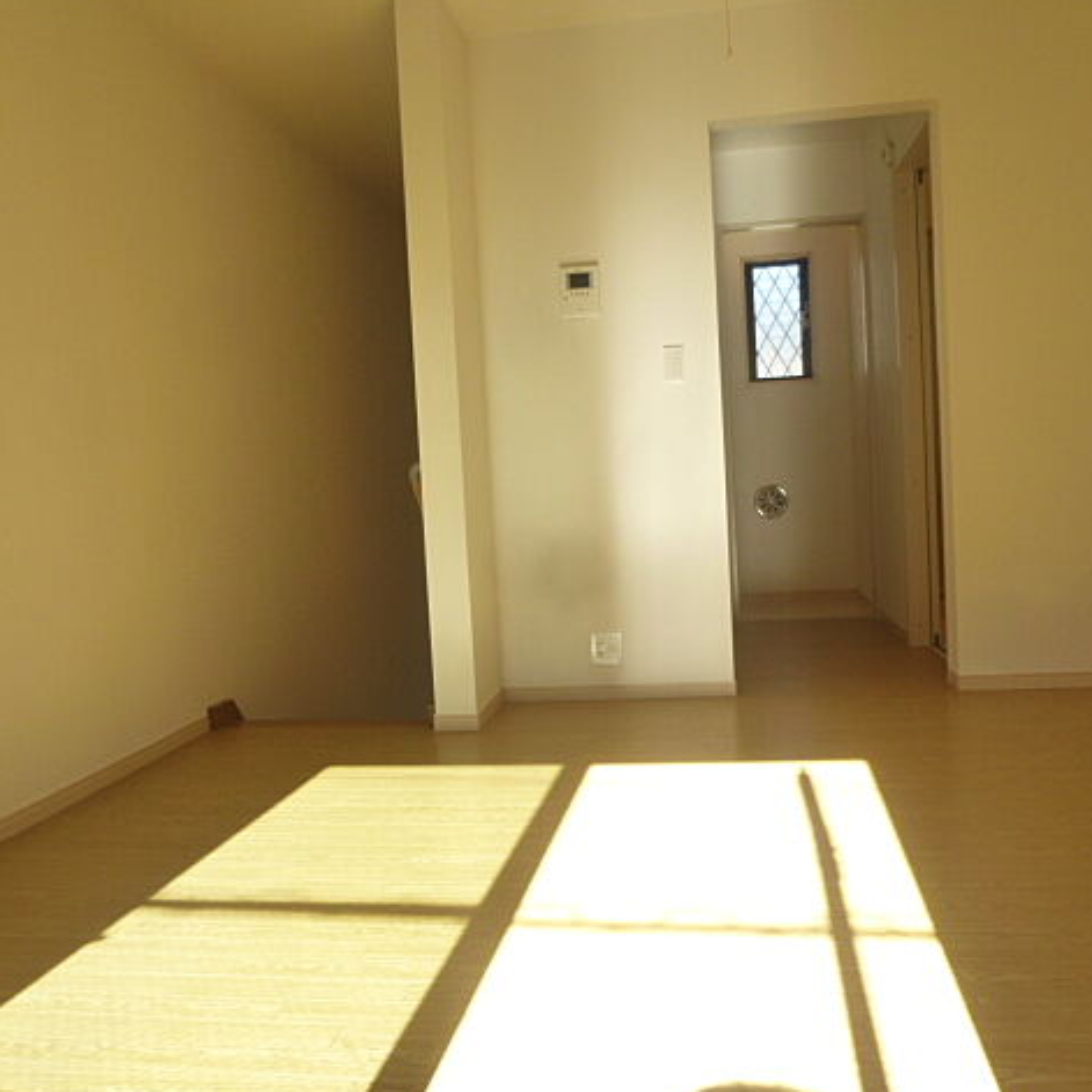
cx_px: 515
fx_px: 1071
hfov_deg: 54.0
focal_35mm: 30
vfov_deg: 54.0
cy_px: 547
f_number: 3.1
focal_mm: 4.5
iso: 160
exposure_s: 1/160
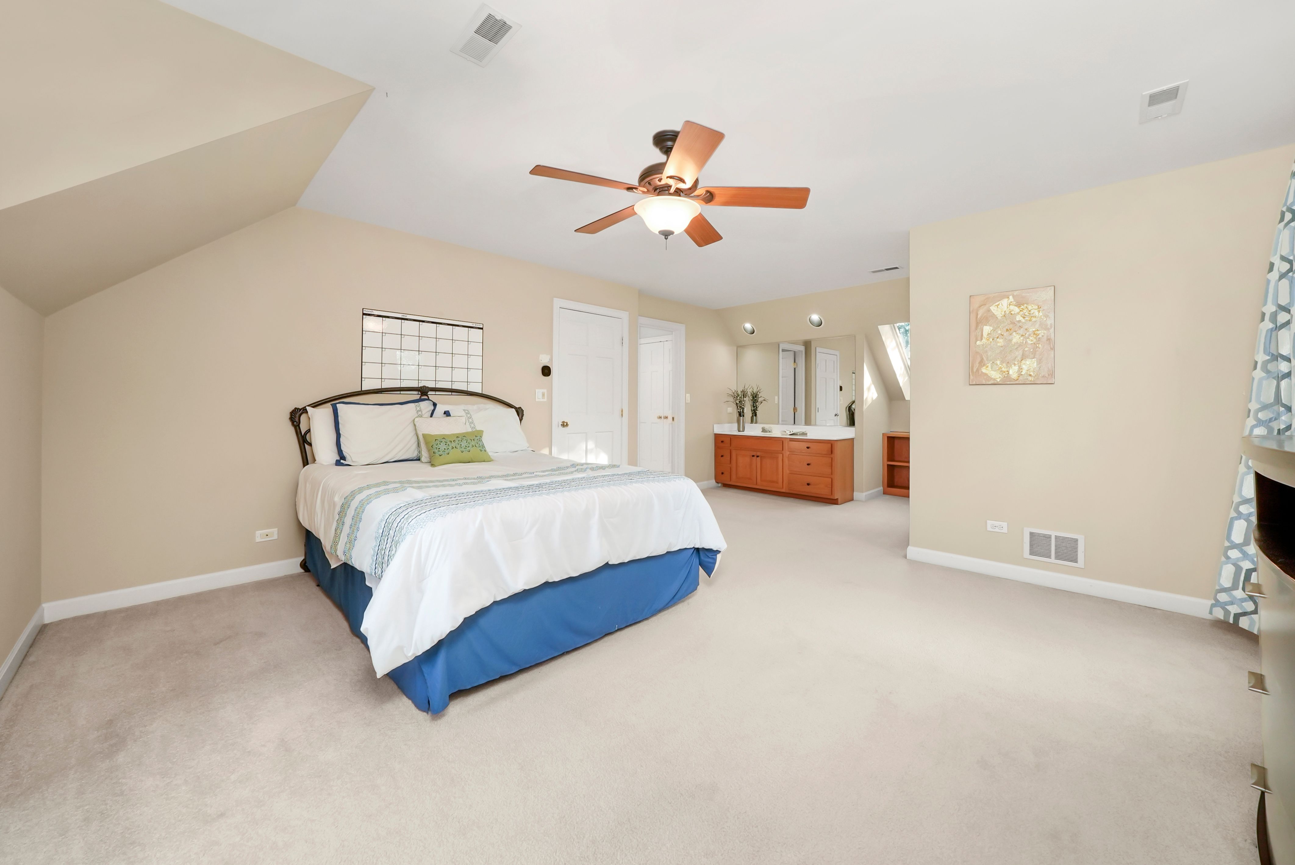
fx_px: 432
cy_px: 432
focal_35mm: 12
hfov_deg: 112.6
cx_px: 648
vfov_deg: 90.1
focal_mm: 12
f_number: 11
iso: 1600
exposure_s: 1/5
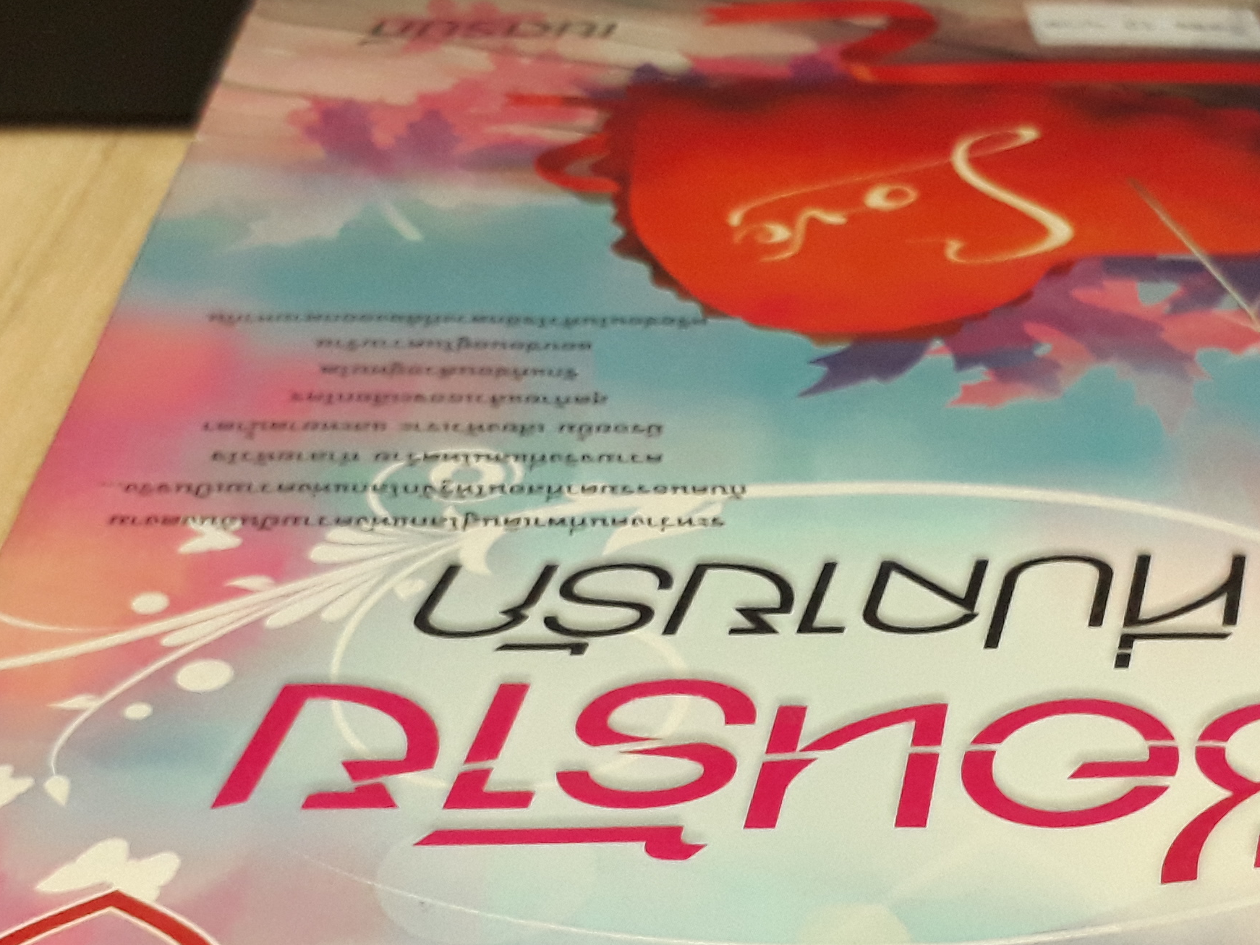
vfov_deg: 22.8
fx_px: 2329
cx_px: 876
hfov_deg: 30.0
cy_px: 613
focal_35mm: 64
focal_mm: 3.6
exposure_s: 1/17
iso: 400
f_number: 1.9
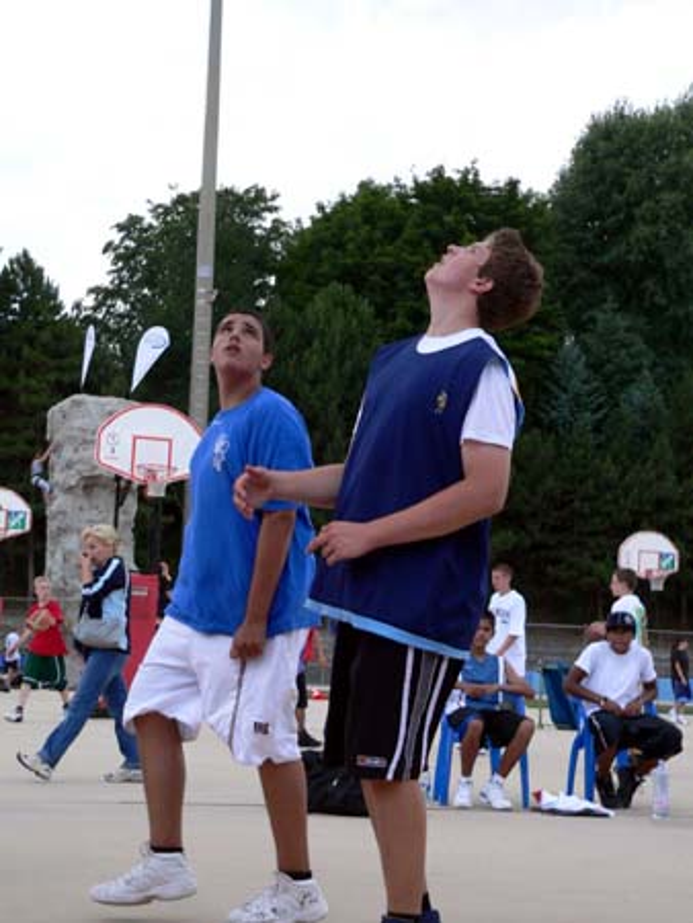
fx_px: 1920
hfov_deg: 20.5
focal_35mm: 72
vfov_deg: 27.0
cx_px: 346
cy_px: 462
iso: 80
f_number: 3.3
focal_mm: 12
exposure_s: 1/500
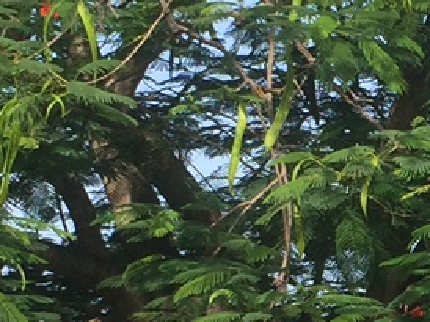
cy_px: 270
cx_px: 483
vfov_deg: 8.5
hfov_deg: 11.3
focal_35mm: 173
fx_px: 2147
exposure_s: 1/989
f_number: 2.2
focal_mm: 4.15
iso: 32
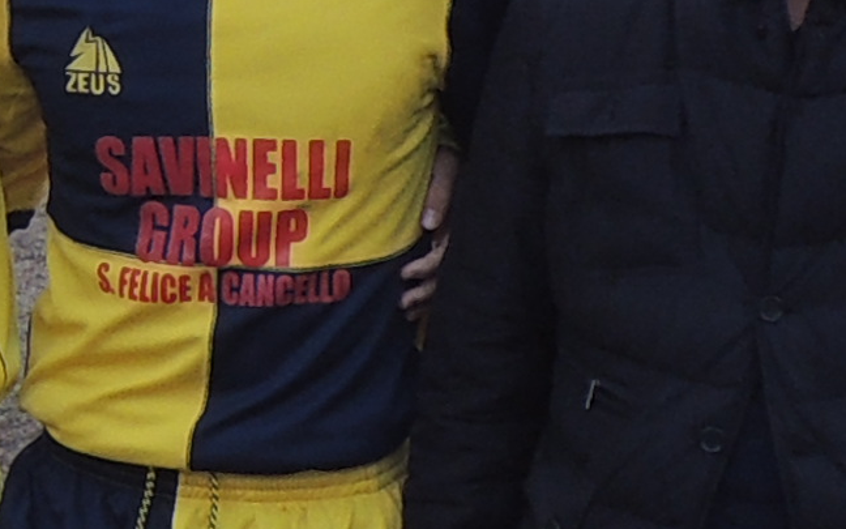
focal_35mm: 181
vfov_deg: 7.2
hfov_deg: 10.9
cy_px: 65
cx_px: -601
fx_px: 4173
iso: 125
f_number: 3
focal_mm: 4.3
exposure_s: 1/30
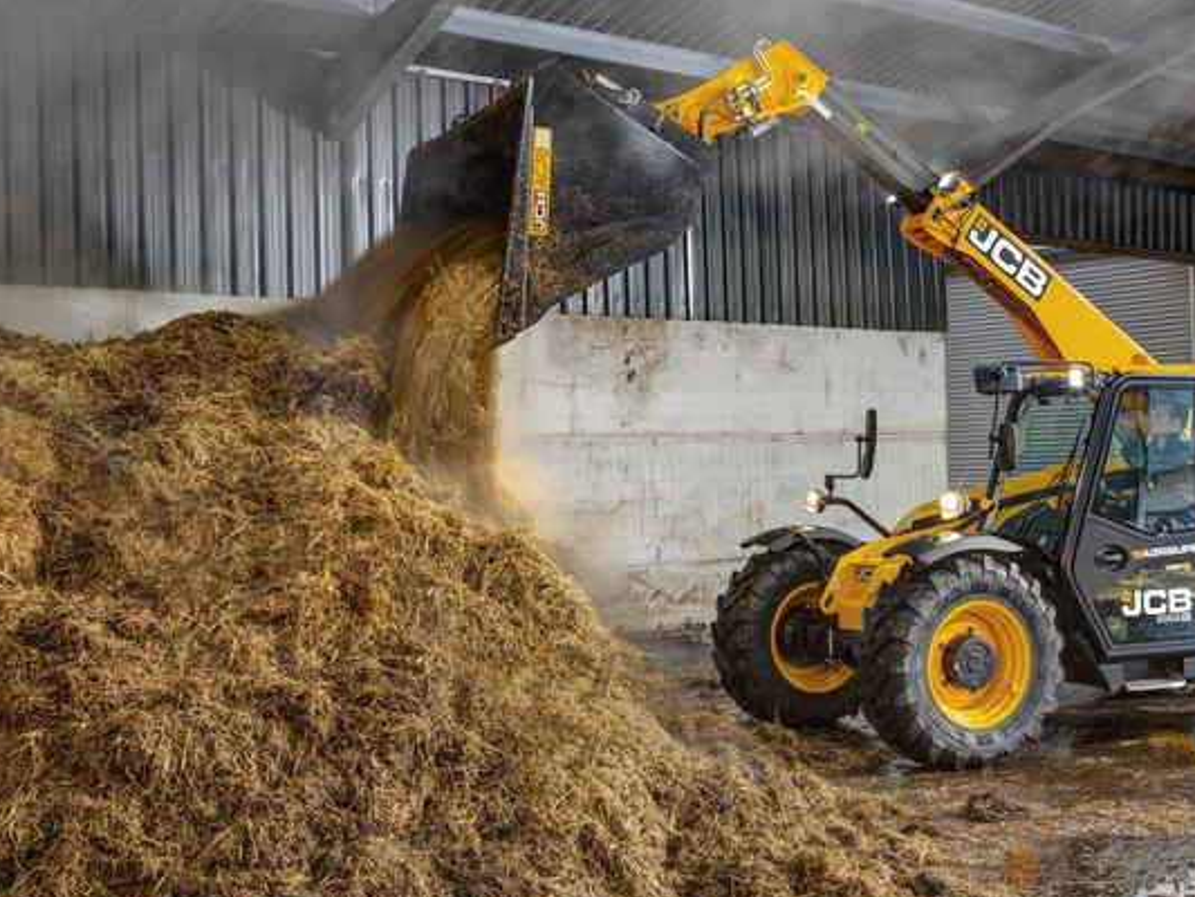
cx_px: 753
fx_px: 1657
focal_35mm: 48
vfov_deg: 30.2
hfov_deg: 39.4
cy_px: 383
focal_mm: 50
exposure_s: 1/4
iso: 100
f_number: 11
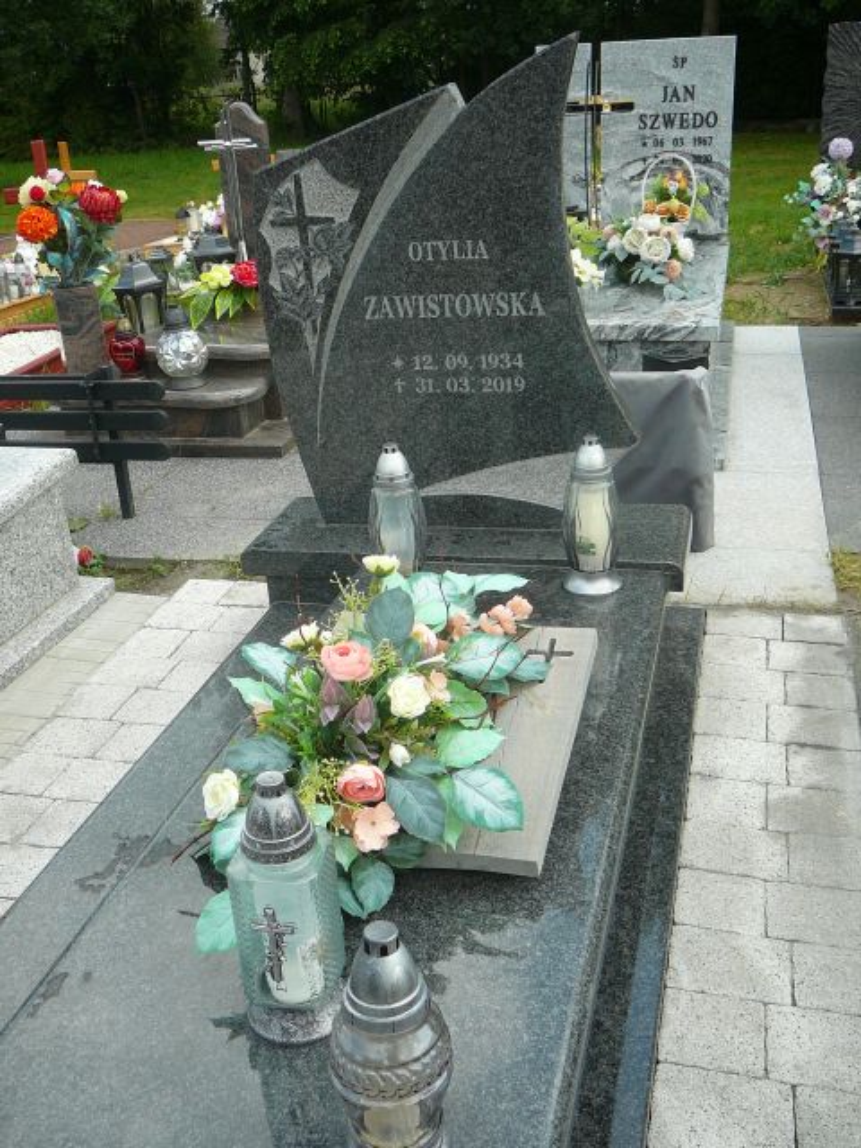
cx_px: 430
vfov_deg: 52.6
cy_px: 574
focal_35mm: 35
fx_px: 1161
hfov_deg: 40.7
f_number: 2.8
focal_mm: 5.2
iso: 80
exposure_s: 1/500
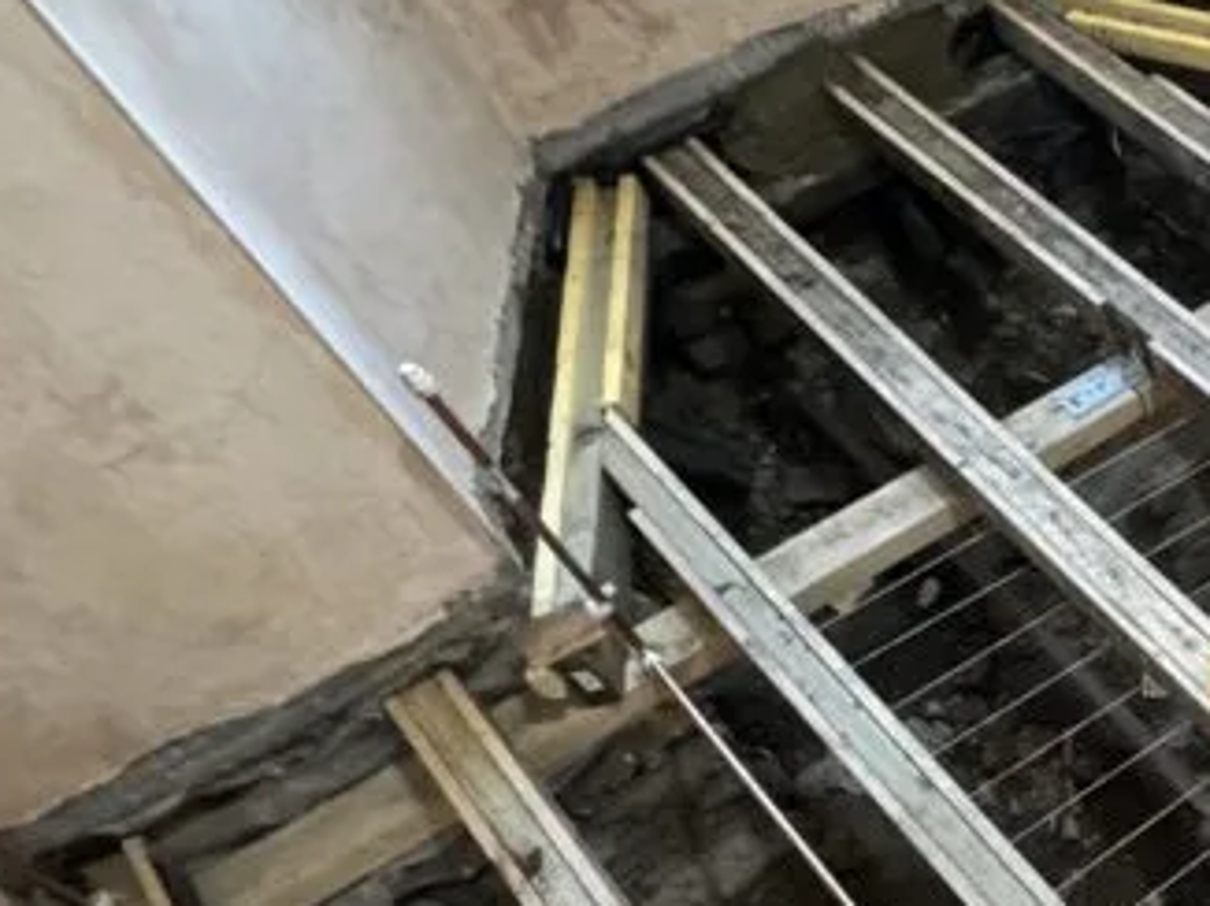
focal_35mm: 44
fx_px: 1537
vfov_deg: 30.9
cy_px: 869
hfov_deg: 31.7
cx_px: 1611
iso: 1000
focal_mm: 2.22
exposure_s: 1/50
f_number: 2.2
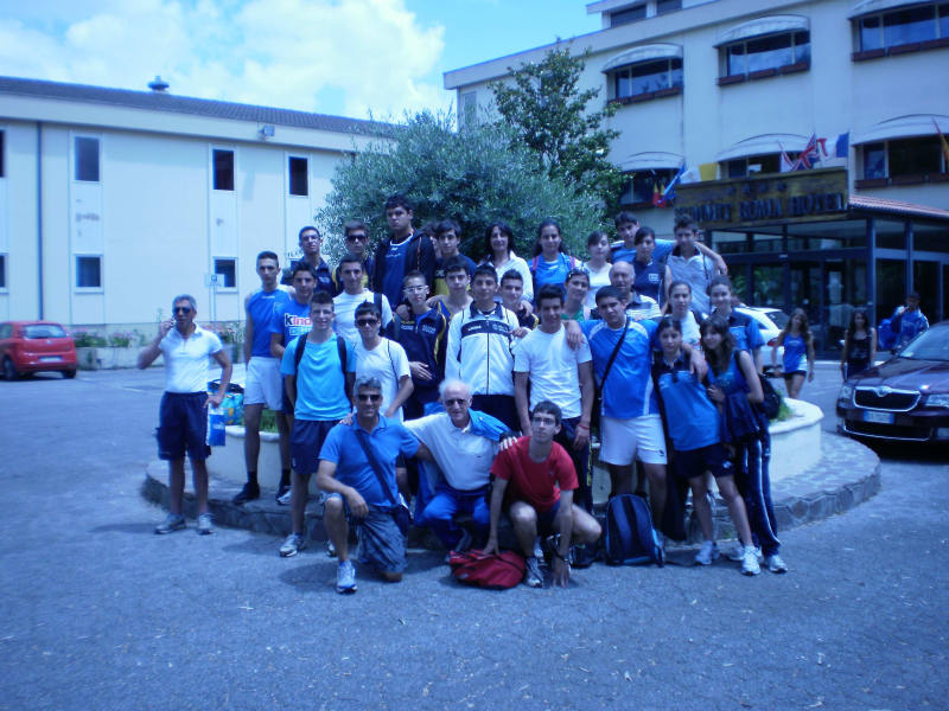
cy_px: 356
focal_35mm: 36
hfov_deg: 51.4
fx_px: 987
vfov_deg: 39.7
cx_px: 474
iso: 100
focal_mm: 6.3
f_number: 3.1
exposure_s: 1/800
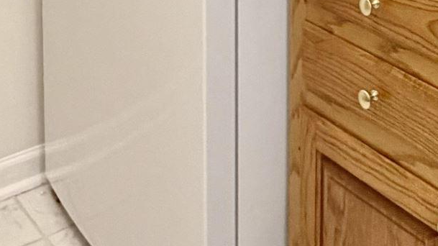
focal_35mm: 77
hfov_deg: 26.5
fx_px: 894
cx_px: 401
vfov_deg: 13.2
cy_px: -271
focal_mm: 2.22
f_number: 2.2
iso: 250
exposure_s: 1/60
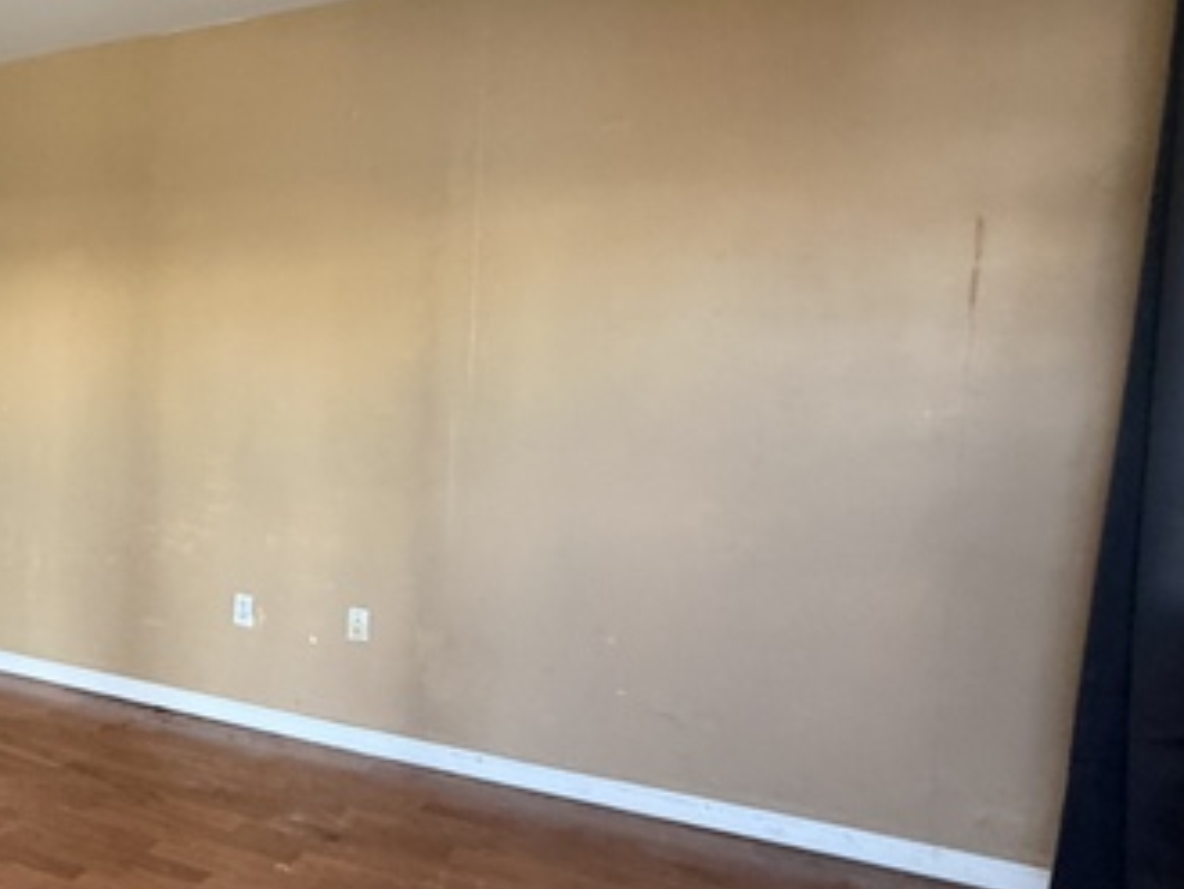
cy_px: 443
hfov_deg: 43.5
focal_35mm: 34
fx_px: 1163
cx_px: -79
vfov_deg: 41.8
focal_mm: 2.22
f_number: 2.2
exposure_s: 1/60
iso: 320
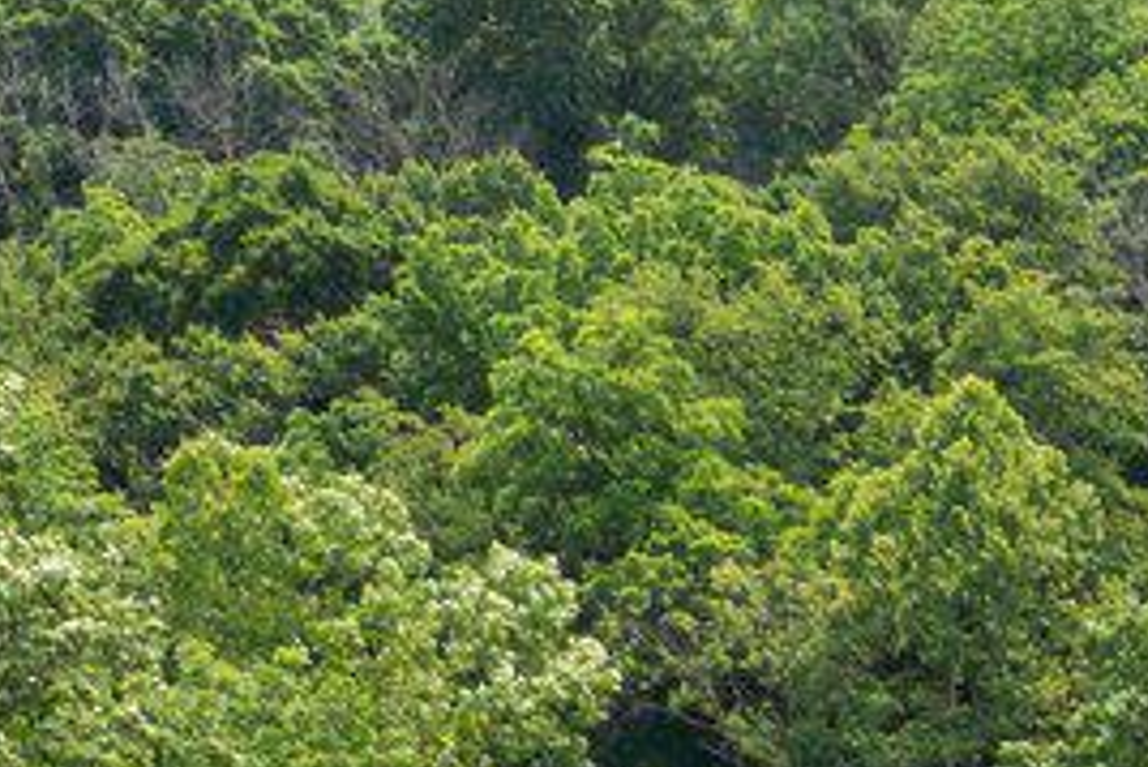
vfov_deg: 6.0
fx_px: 6828
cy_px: 2147
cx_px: 2622
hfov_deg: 8.8
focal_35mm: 214
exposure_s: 1/200
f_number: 5
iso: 100
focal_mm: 10.26
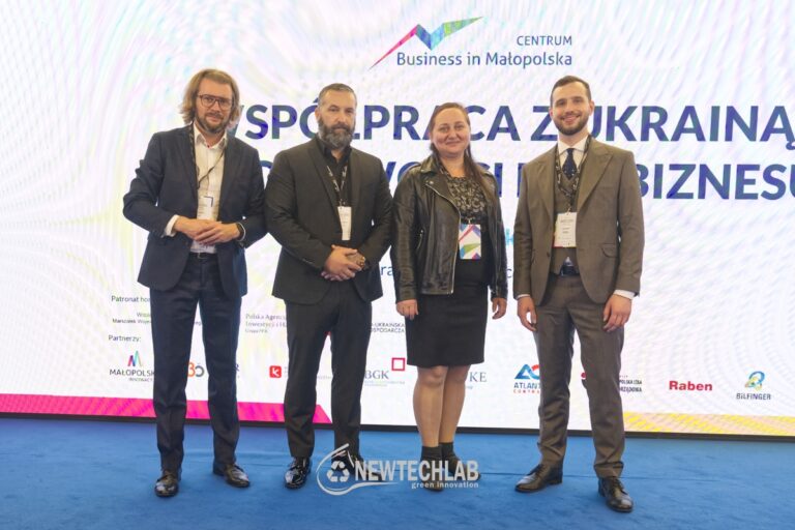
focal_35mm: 27
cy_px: 265
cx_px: 398
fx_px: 596
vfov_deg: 47.9
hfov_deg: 67.4
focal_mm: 18
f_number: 4.5
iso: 1600
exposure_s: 1/160
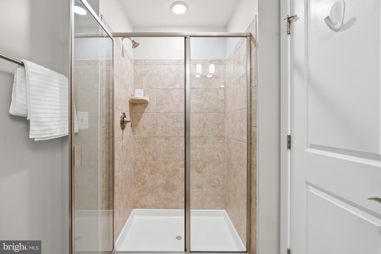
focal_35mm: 16
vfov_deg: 72.1
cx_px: 190
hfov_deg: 95.0
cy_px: 127
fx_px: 175
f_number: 4
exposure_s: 1/25
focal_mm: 16.5
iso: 800
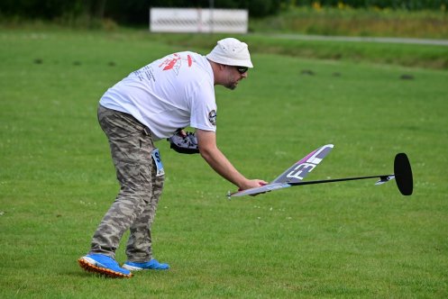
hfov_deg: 8.6
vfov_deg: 5.7
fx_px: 2988
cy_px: 150
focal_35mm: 240
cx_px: 224
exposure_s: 1/3200
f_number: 7.1
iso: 1250
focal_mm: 240
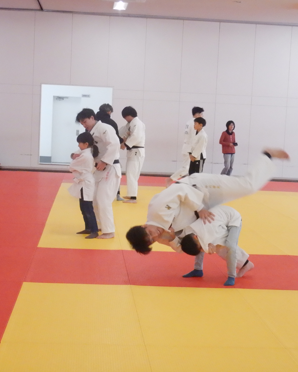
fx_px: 805
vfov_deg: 26.1
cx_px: 147
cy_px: 200
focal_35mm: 73
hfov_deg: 21.0
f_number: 4.3
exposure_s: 1/125
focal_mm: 9.2
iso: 1600
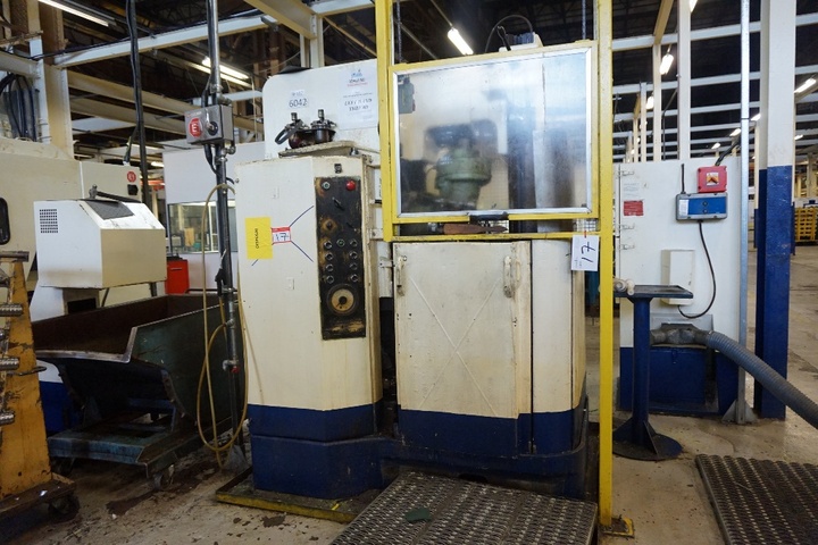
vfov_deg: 53.1
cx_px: 409
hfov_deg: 73.7
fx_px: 545
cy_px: 272
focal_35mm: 24
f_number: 3.5
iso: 2000
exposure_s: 1/160
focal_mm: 16
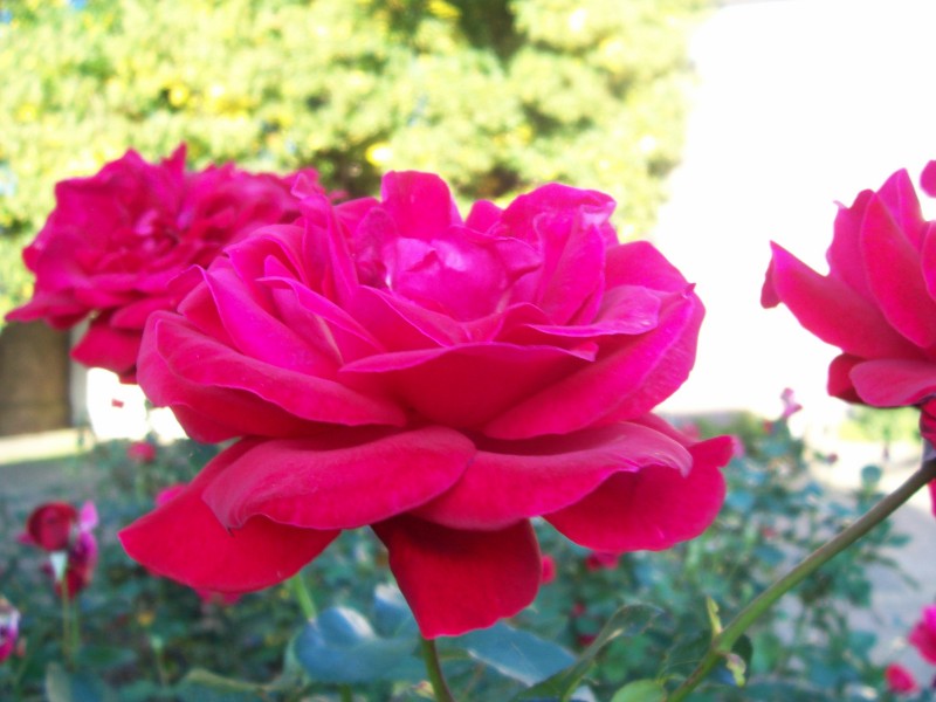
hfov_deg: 54.0
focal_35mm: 34
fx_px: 919
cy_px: 351
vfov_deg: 41.8
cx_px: 468
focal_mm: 5.6
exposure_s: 1/81.8
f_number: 2.7
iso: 80
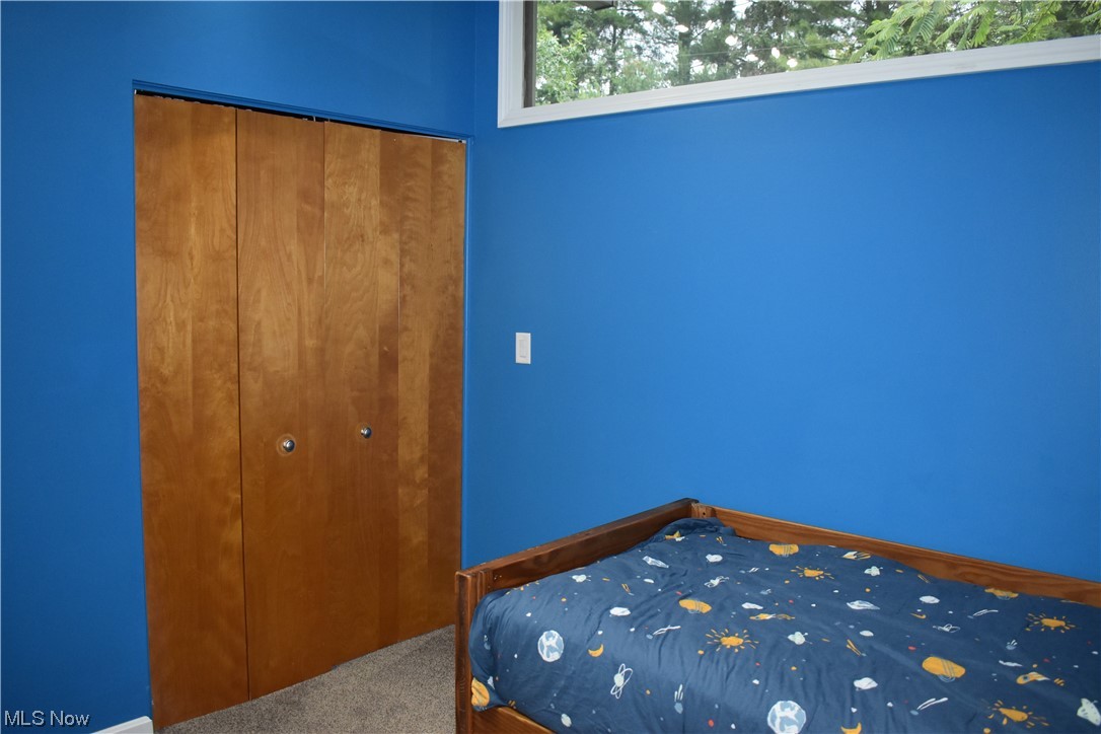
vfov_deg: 43.6
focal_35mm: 30
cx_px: 550
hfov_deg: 61.9
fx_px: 917
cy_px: 367
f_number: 3.5
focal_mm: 20
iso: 1400
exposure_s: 1/125
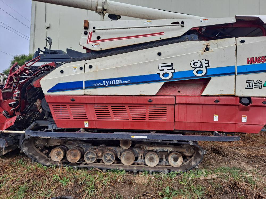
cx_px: 133
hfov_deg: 69.4
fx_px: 192
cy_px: 100
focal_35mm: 25
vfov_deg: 54.9
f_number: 2
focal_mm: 4.6
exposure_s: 1/641
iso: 32
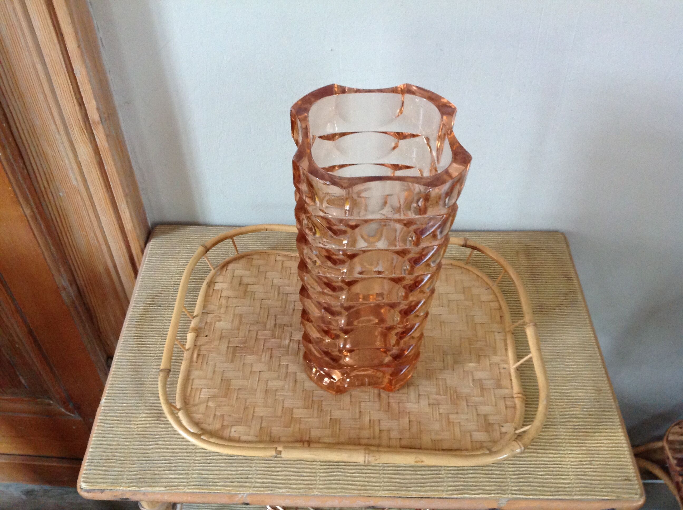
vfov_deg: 40.6
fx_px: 690
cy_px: 255
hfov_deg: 52.7
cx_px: 342
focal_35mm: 35
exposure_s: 1/15
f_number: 2.4
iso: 320
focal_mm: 4.28
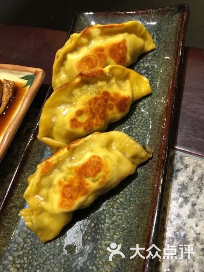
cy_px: 136
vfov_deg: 61.7
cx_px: 102
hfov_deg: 48.2
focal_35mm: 29
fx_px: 228
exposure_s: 1/33
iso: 200
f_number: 2.2
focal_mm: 4.15
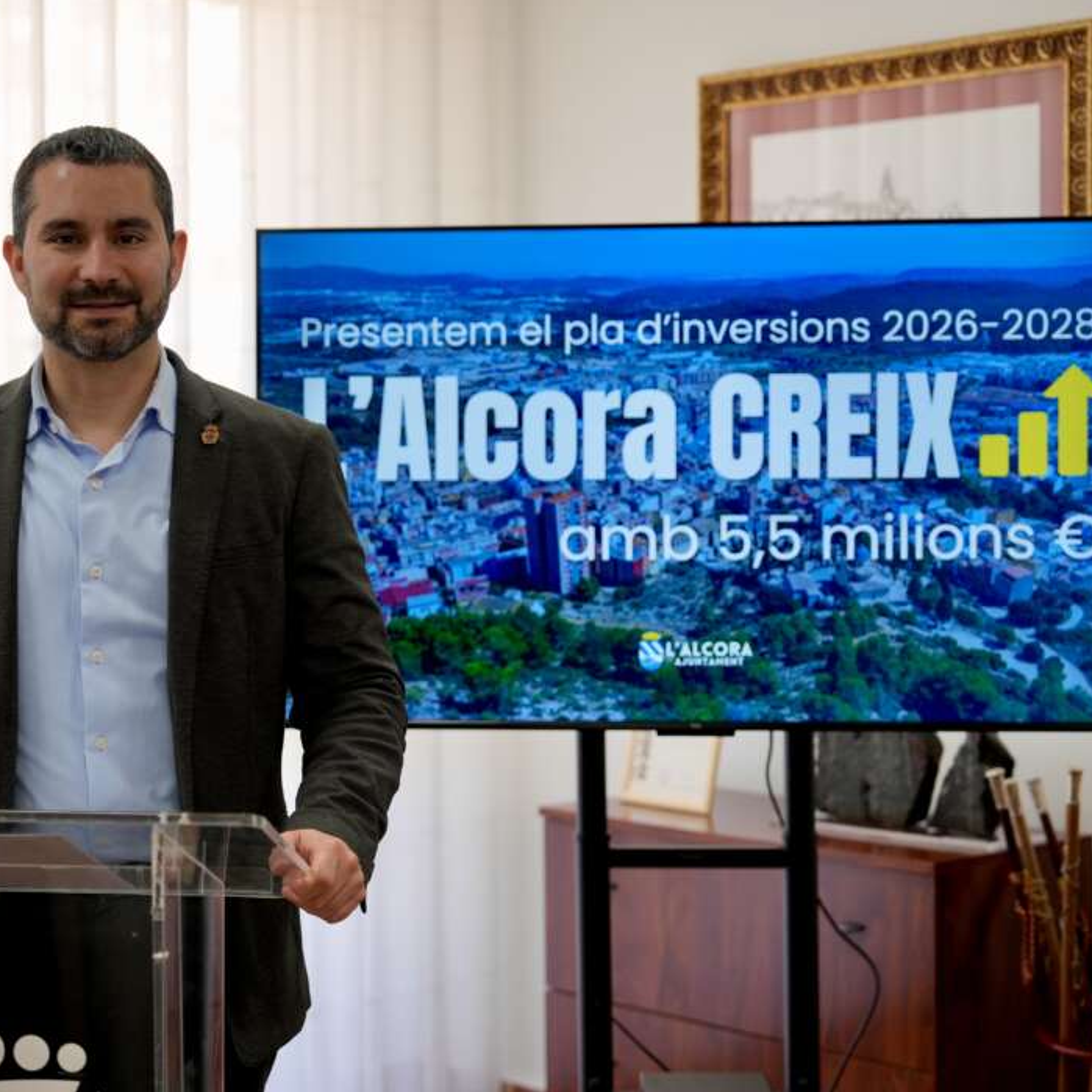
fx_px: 2391
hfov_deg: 25.6
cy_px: 546
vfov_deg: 25.7
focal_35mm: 67
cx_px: 386
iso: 400
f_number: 2.8
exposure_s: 1/250
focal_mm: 52
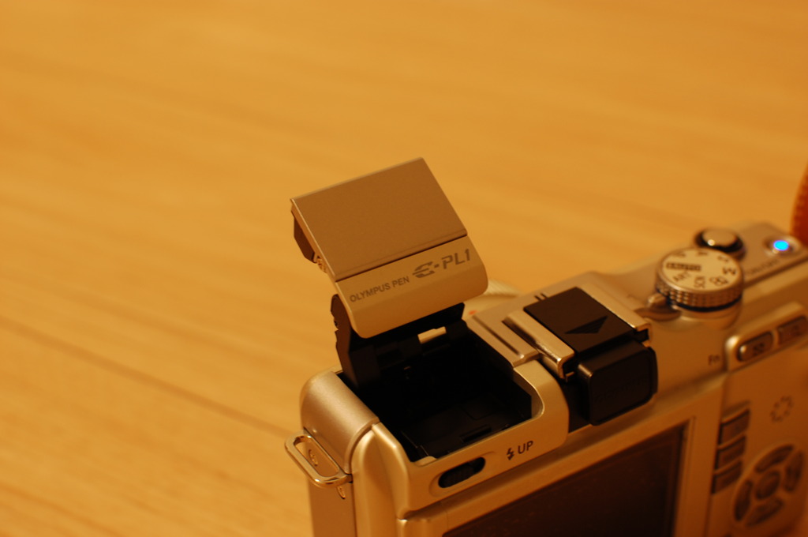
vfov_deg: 25.7
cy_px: 268
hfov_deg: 37.9
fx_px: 1177
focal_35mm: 52
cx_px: 404
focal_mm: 35
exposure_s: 1/3
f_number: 5.6
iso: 200
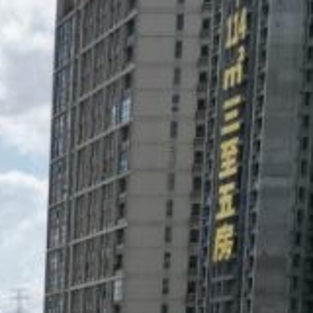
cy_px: 559
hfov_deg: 11.2
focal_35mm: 136
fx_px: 1391
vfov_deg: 11.9
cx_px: -374
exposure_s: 1/6000
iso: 140
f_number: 1.7
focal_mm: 6.72
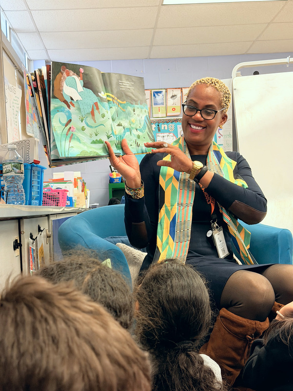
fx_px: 542
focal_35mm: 48
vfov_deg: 39.7
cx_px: 146
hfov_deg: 30.3
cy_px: 196
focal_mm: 6.76
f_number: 1.78
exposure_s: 1/126
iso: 200
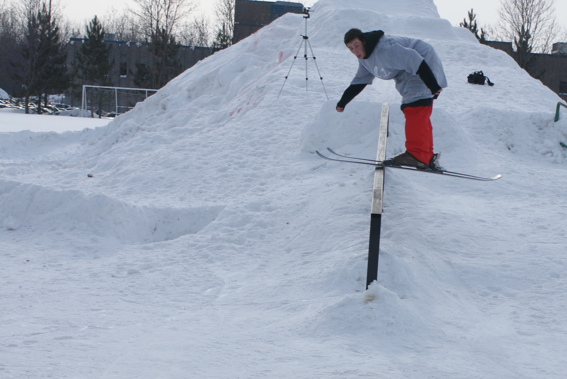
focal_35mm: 93
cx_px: 416
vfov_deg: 14.7
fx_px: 1465
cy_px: 272
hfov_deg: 21.7
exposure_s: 1/320
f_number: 9
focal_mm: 35
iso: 100
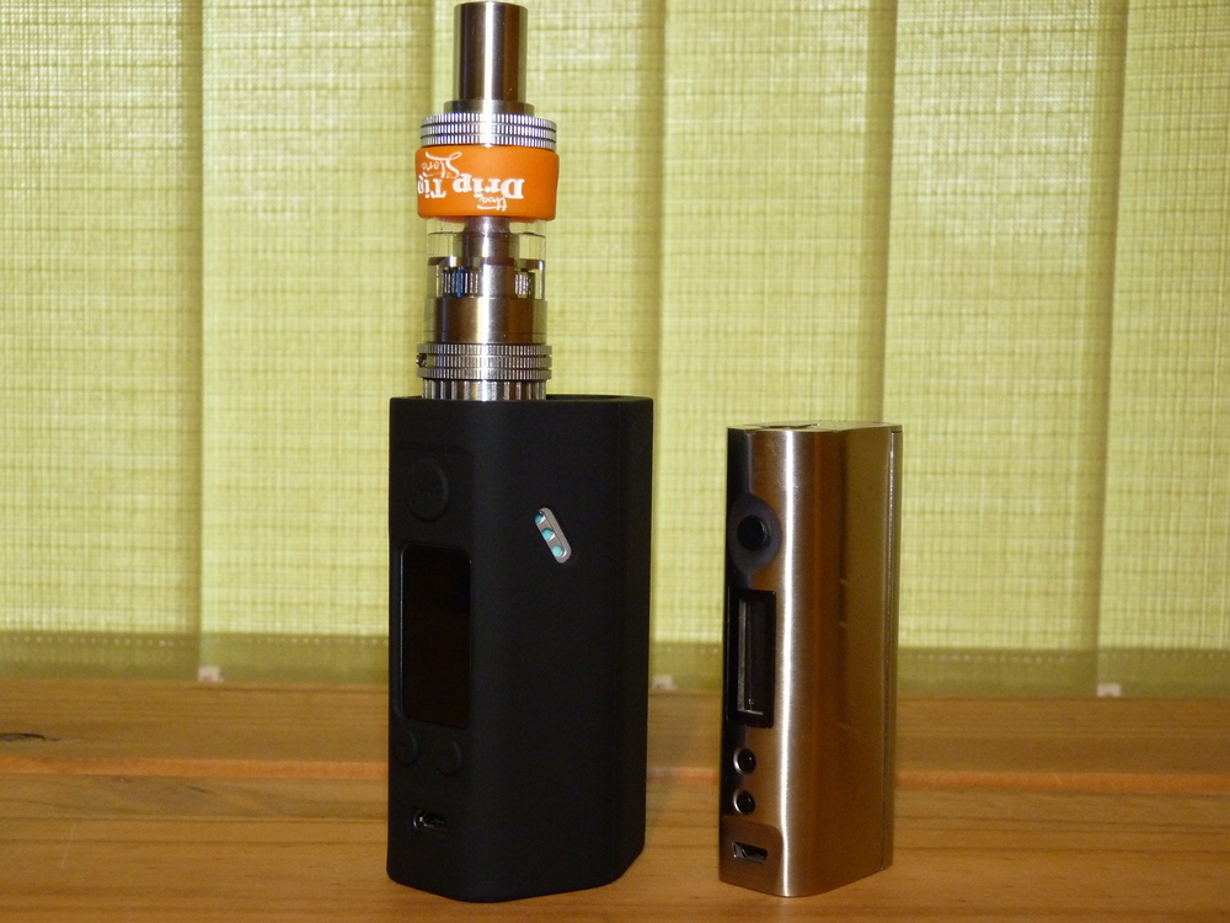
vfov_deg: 29.1
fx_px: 1777
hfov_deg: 38.2
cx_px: 615
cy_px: 462
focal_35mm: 50
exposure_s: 1/30
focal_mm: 9
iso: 400
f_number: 3.2
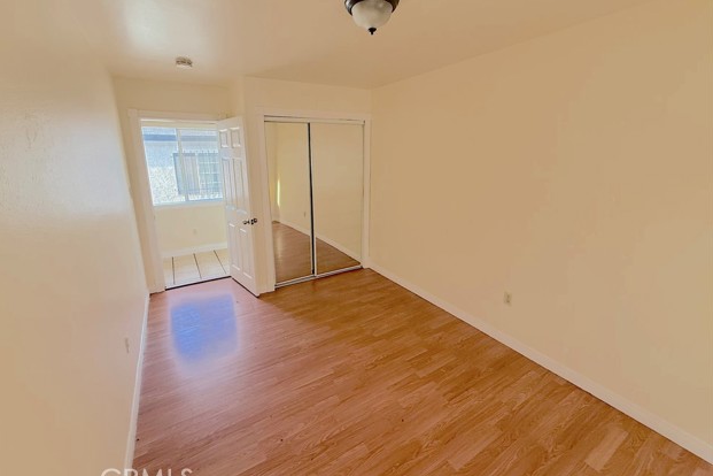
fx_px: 297
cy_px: 220
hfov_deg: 100.4
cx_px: 347
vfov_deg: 77.2
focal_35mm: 15
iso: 320
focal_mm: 2.22
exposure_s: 1/99
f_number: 2.2
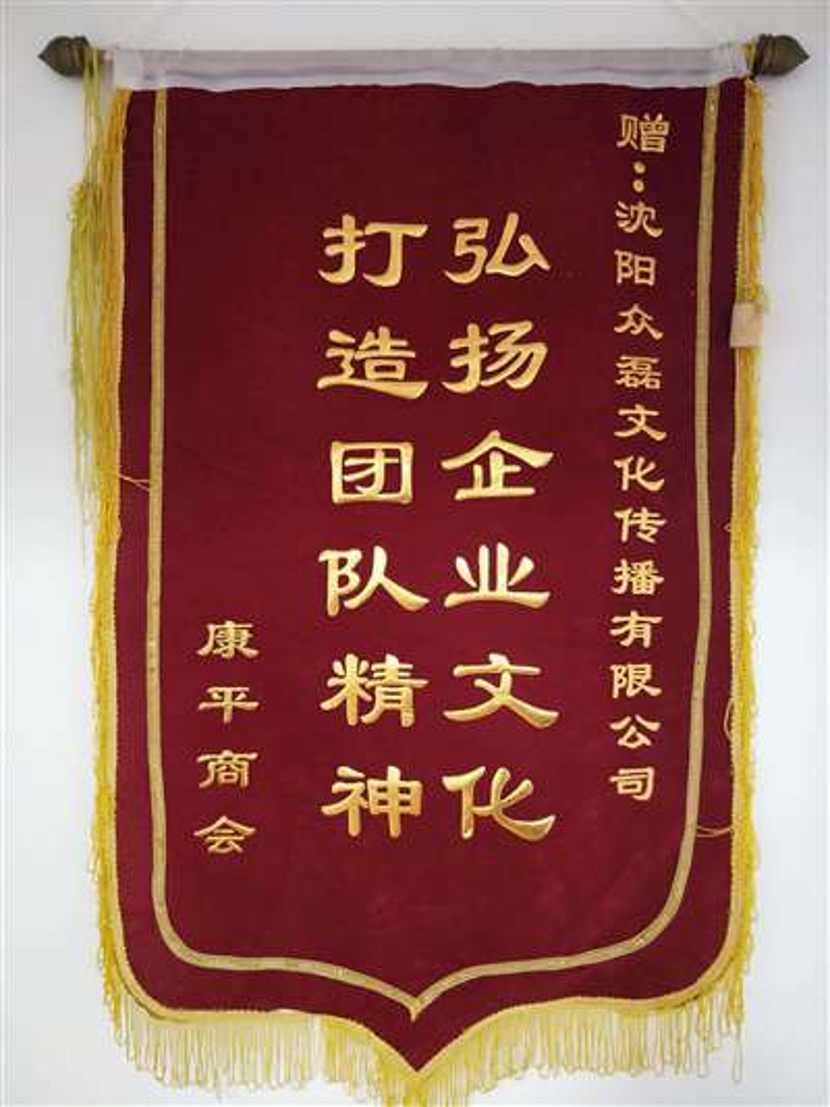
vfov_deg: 69.4
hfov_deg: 54.9
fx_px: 799
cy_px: 554
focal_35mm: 25
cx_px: 415
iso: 485
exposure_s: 1/33
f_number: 1.7
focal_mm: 4.27
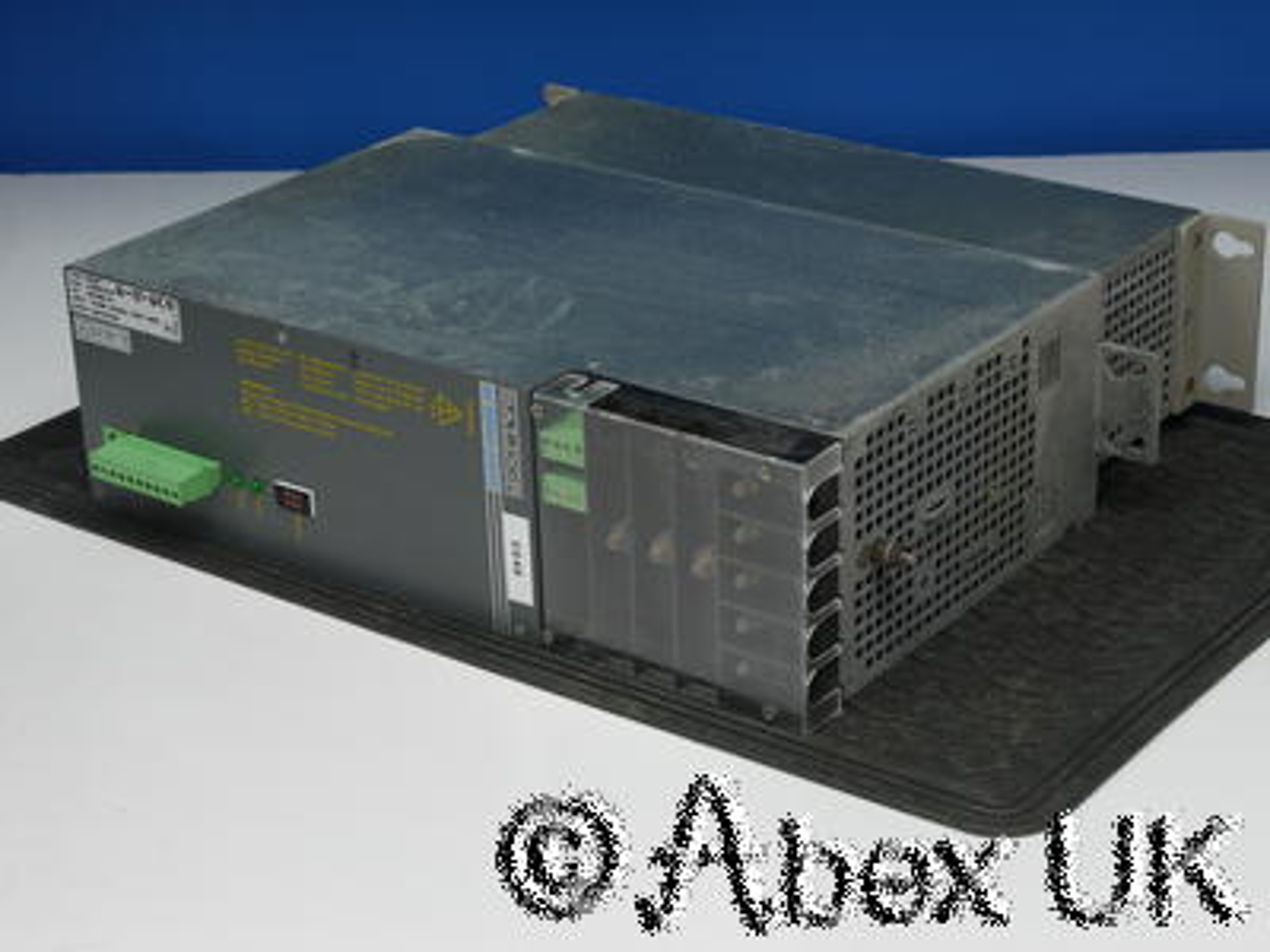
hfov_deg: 26.3
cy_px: 476
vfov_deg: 19.9
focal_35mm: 74
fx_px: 2715
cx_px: 635
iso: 400
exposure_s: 1/30
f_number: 7.1
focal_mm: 37
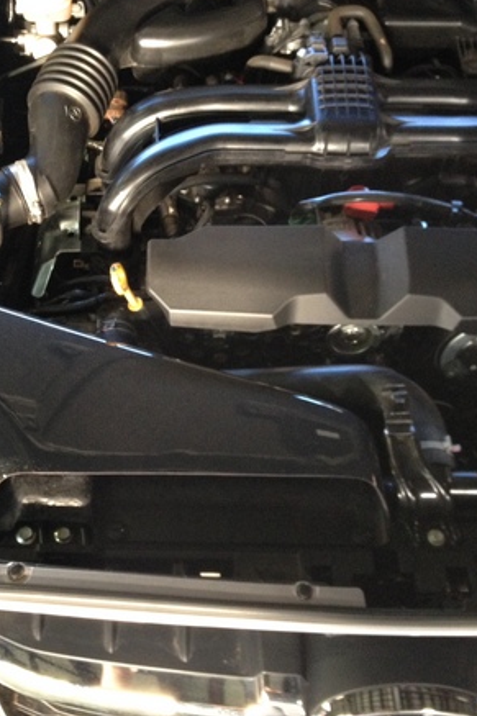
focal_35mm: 50
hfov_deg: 26.8
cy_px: 354
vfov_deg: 39.6
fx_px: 994
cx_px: 148
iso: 250
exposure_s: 1/20
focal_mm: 4.28
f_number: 2.4
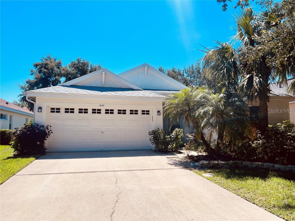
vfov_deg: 53.1
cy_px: 110
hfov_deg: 67.3
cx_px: 148
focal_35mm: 26
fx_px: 222
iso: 50
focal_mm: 5.7
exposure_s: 1/4115
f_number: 1.5
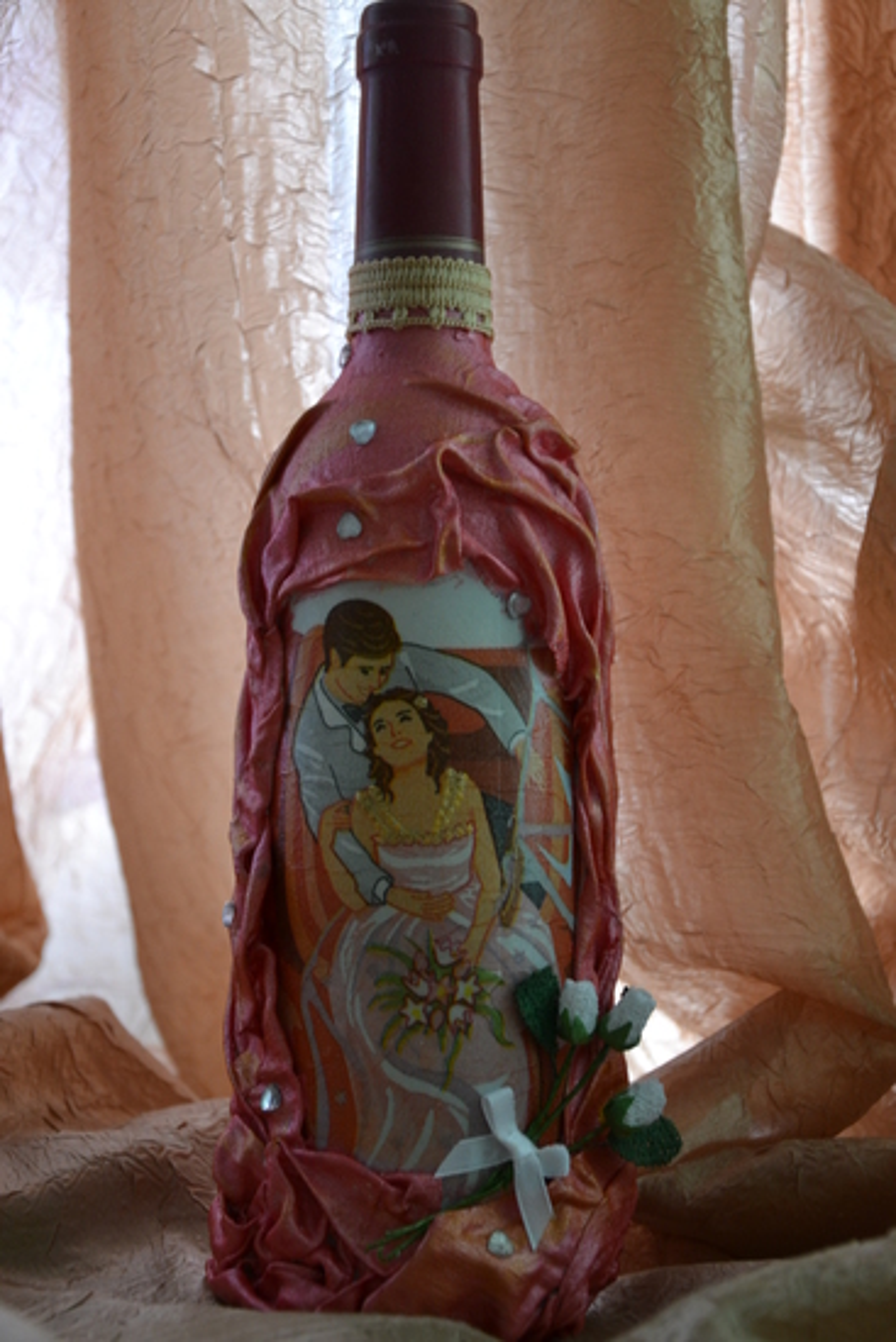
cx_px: 448
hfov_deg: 18.2
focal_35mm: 75
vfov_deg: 27.0
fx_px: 2798
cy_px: 671
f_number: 5
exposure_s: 1/15
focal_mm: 50
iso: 800
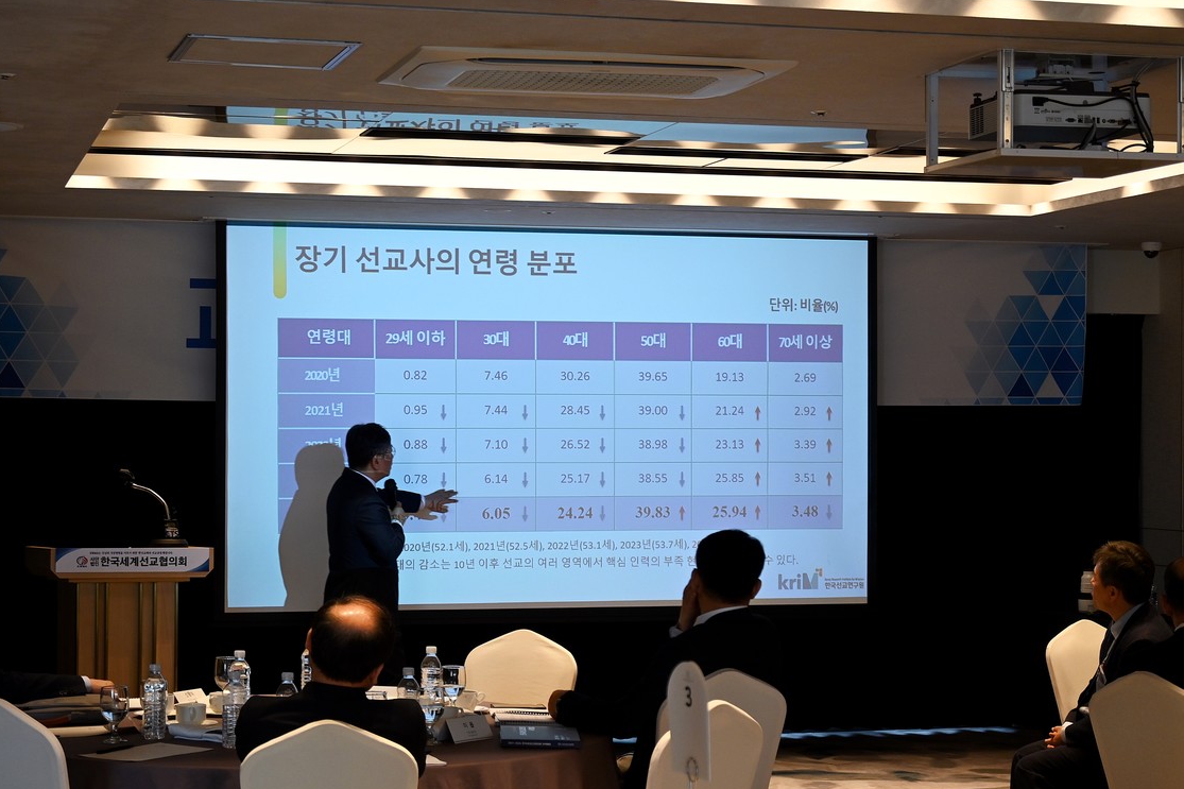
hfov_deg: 28.6
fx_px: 2321
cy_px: 432
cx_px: 521
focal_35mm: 71
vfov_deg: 19.3
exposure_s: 1/60
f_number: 5.6
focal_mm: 41
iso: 360
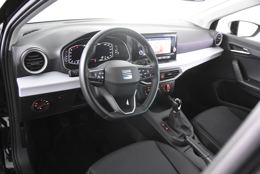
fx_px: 238
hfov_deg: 57.2
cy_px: 87
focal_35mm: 33
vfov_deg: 40.0
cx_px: 130
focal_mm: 22
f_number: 3
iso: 3200
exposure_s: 1/30
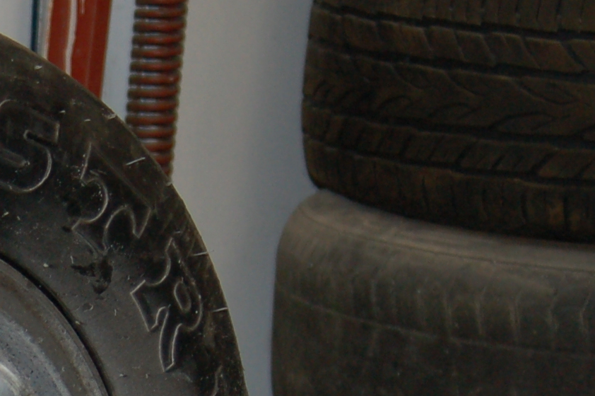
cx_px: -224
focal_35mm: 150
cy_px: 668
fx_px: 2477
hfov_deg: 13.1
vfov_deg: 8.8
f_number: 3.3
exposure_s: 1/60
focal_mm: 28
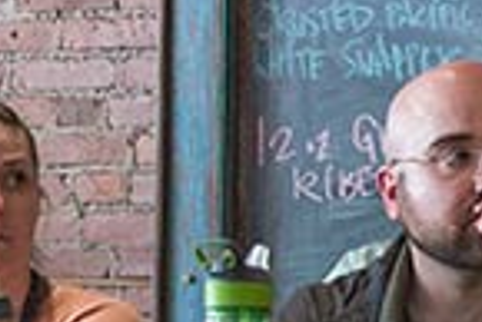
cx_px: 356
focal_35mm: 176
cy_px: 413
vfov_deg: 7.7
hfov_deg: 11.6
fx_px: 2359
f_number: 4
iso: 1250
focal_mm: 44
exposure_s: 1/90
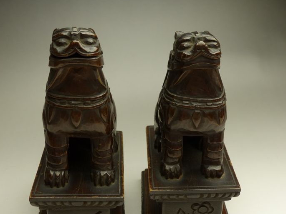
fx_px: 380
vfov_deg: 31.5
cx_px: 142
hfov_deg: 41.2
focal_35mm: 46
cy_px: 107
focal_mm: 8.1
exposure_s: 1/125
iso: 200
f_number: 3.2
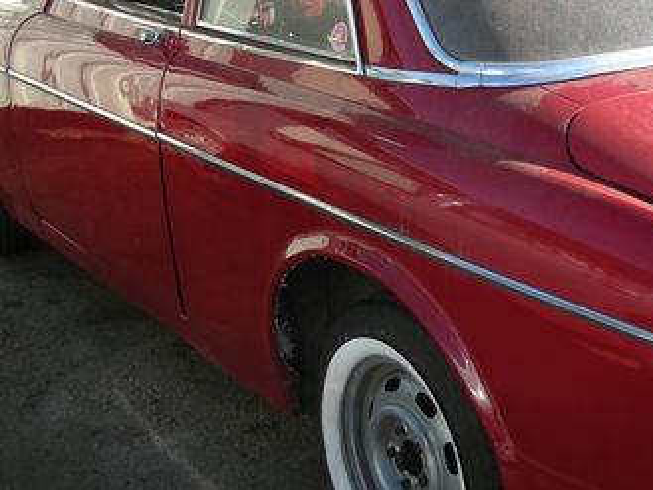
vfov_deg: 21.5
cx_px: 476
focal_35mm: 68
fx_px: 1283
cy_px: 143
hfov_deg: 28.2
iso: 50
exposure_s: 1/302
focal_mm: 5.8
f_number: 2.8
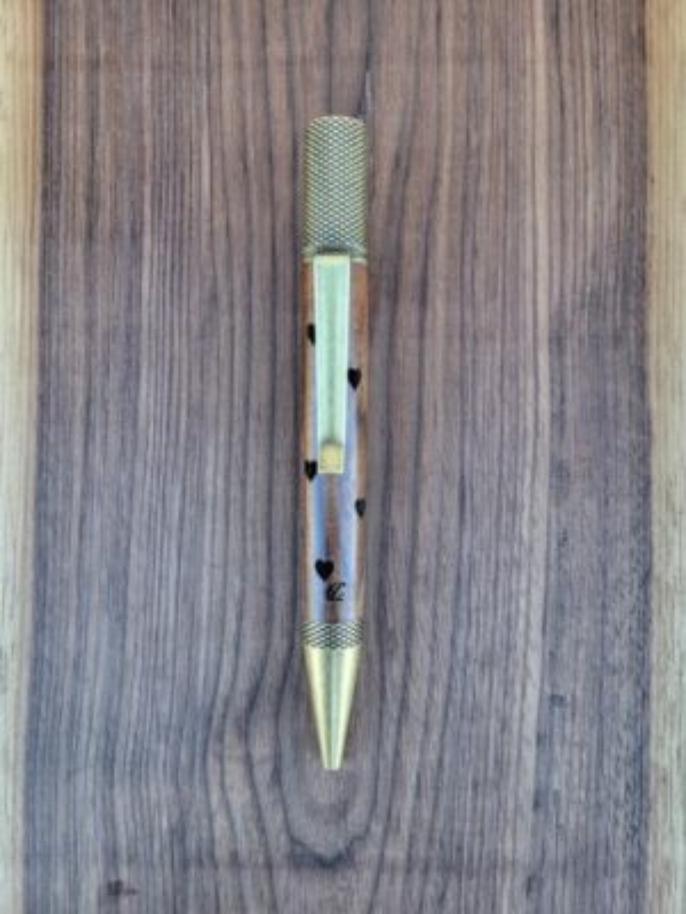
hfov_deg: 53.1
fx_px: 687
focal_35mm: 26
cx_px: 343
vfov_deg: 67.3
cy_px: 457
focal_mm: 5.4
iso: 100
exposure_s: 1/100
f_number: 1.8
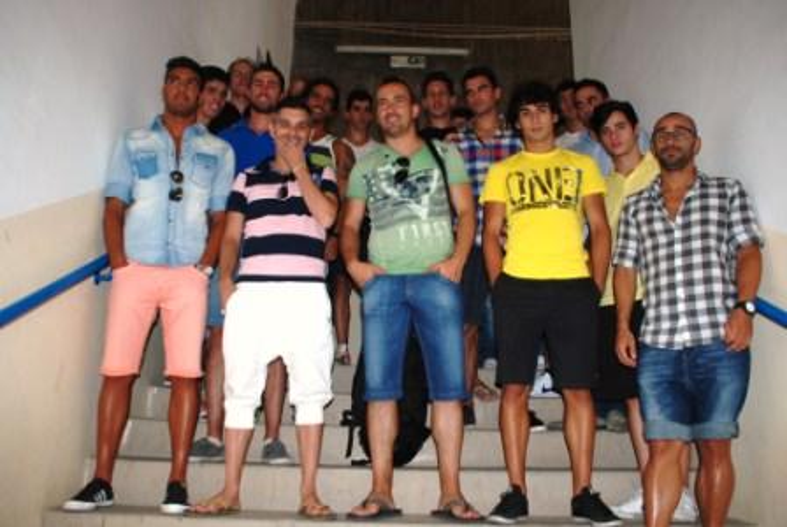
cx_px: 394
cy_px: 264
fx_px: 657
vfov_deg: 43.7
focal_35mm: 30
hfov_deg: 61.9
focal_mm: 20
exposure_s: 1/60
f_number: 3.8
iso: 200
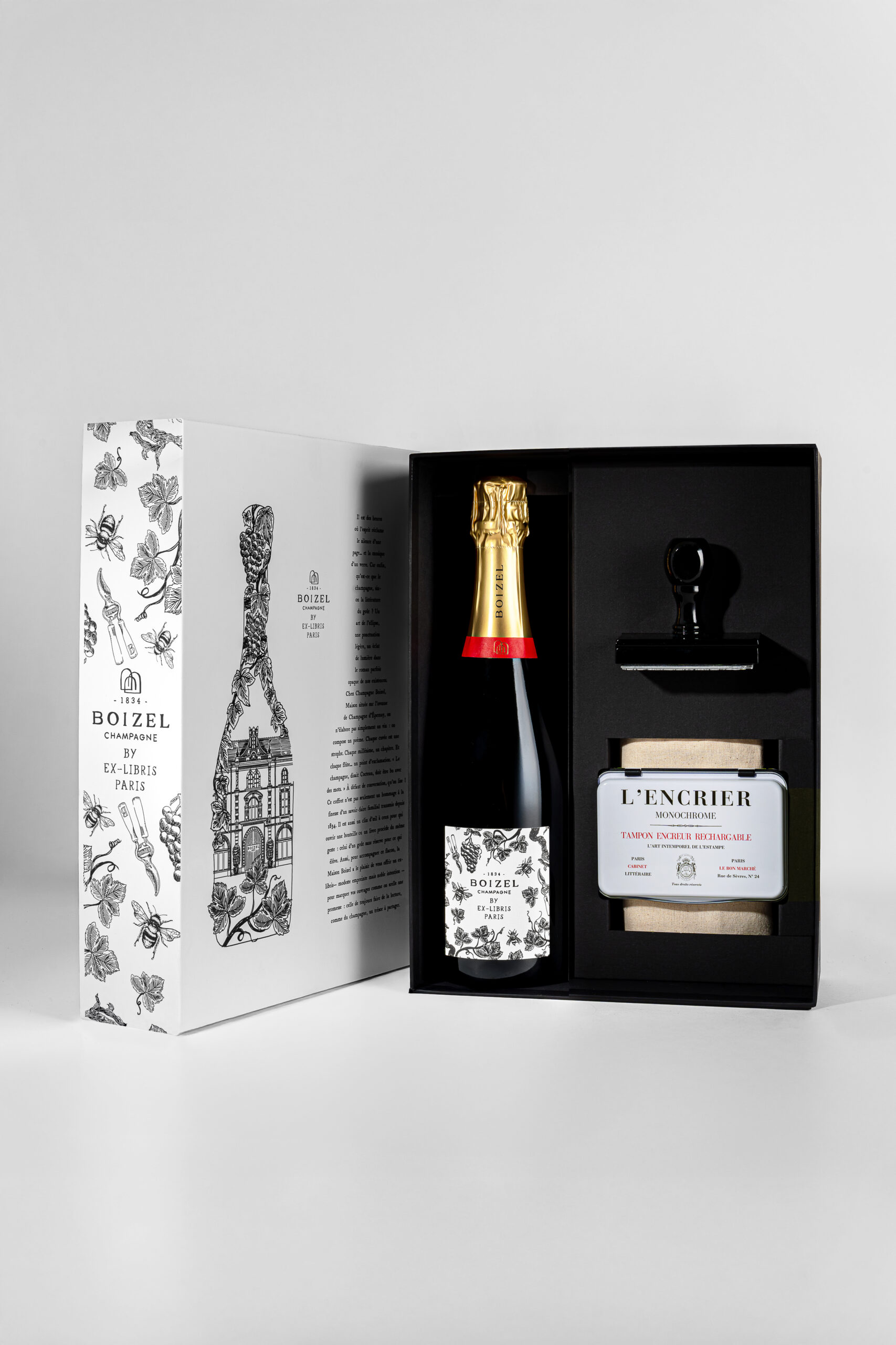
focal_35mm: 50
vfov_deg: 39.6
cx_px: 448
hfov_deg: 27.0
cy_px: 672
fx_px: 1866
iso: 250
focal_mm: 50
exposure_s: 1/125
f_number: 14
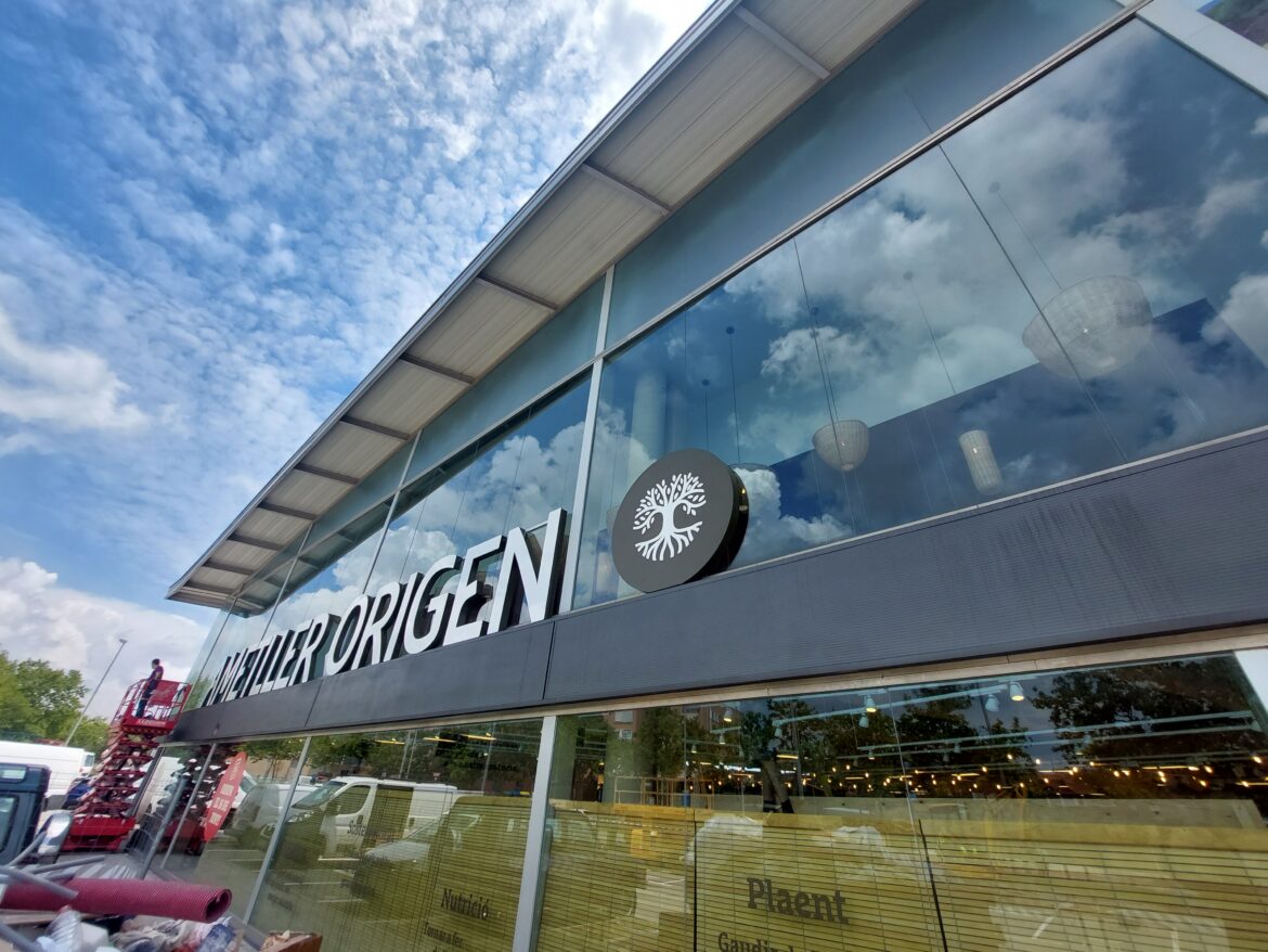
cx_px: 634
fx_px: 476
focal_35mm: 13
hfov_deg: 106.2
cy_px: 476
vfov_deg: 89.9
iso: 50
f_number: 2.2
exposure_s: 1/1078
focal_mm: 1.74
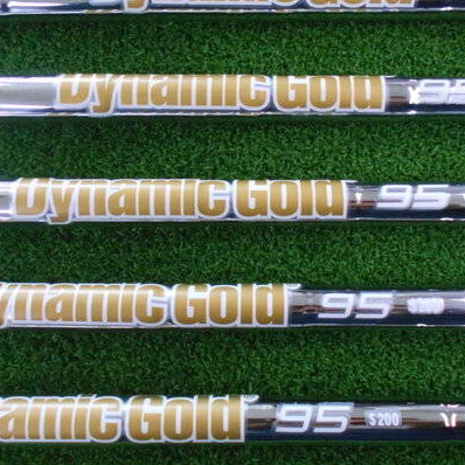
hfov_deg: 44.9
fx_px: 562
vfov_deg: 44.9
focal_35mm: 37
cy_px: 214
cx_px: 230
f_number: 3.2
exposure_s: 1/160
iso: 800
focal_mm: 4.6
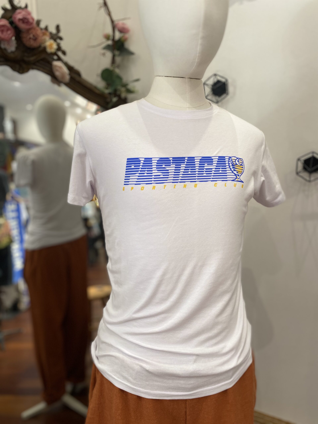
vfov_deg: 67.3
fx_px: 318
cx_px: 159
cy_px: 212
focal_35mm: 26
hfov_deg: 53.1
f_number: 1.8
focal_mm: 4.25
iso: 125
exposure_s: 1/100
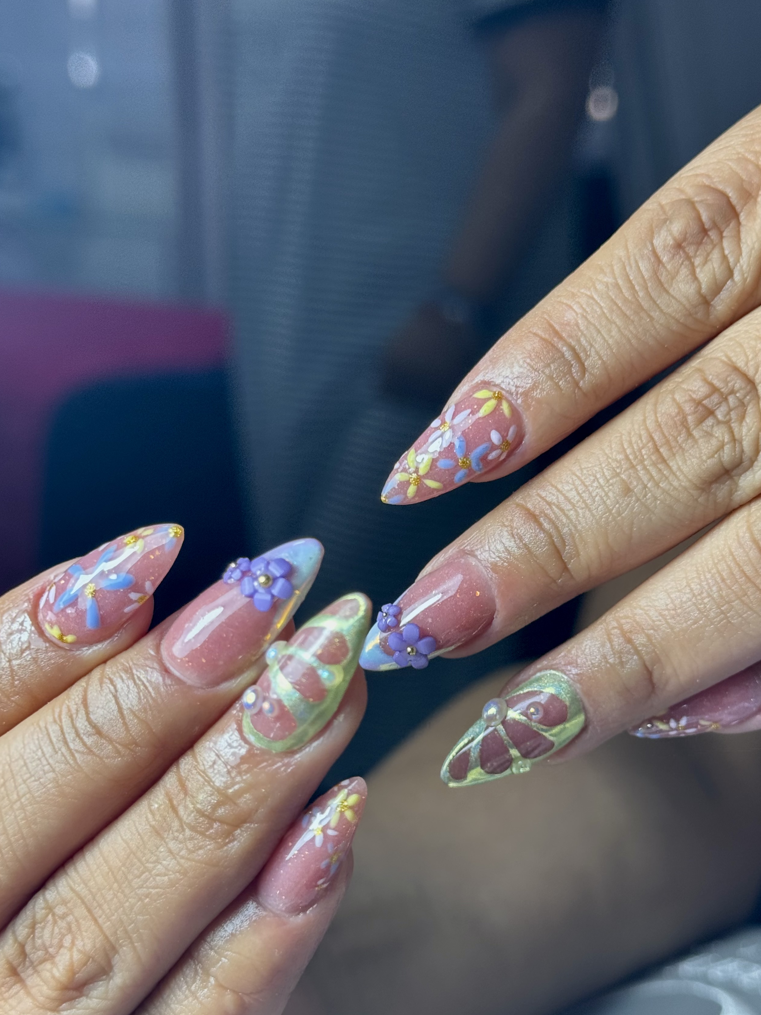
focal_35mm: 58
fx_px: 1700
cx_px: 414
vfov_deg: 33.2
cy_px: 579
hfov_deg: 25.2
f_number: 1.78
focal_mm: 6.76
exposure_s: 1/193
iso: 50
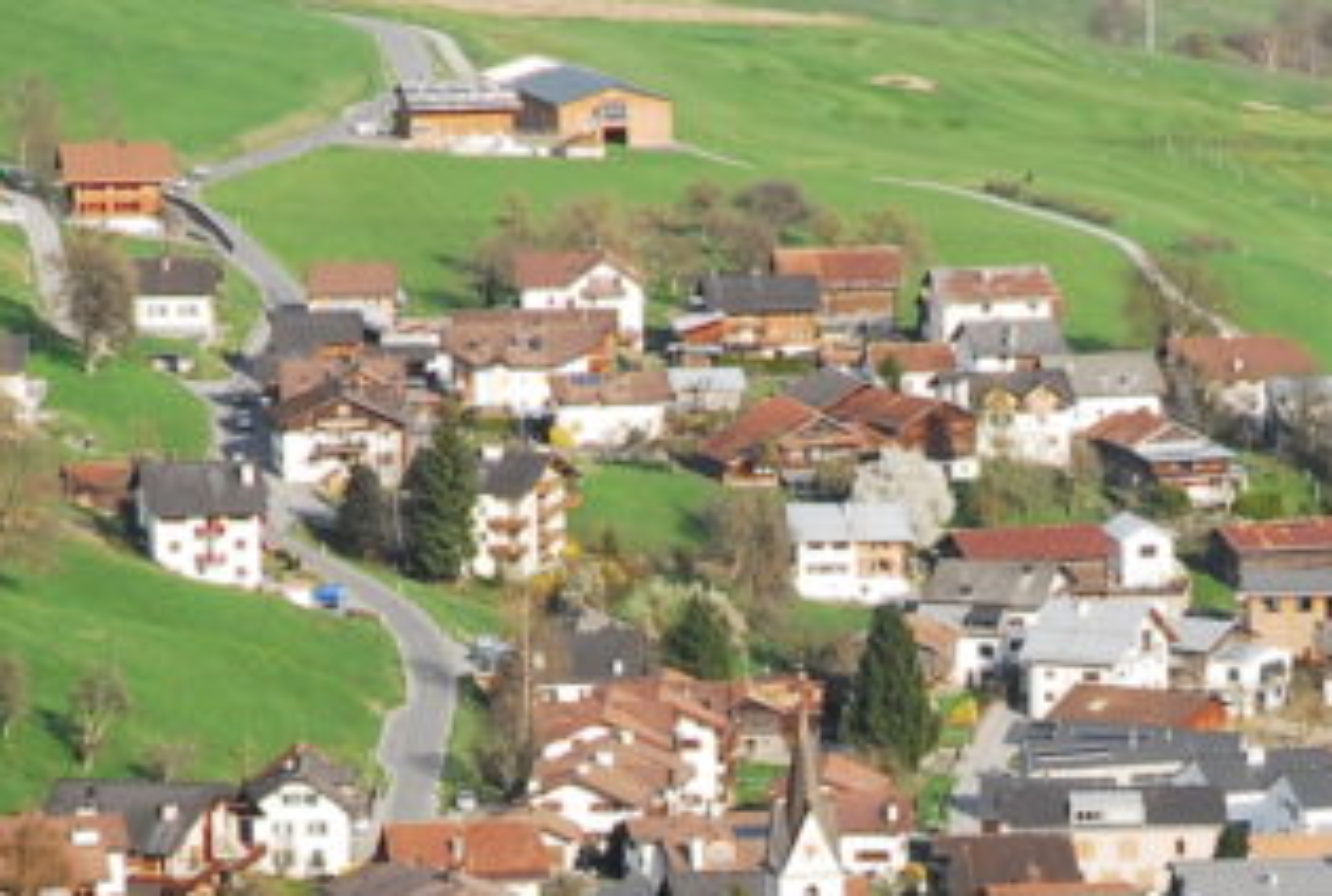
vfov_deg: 4.6
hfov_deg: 6.8
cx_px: 1142
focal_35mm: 302
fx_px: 11206
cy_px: 1283
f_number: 16
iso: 200
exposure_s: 1/80
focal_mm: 62
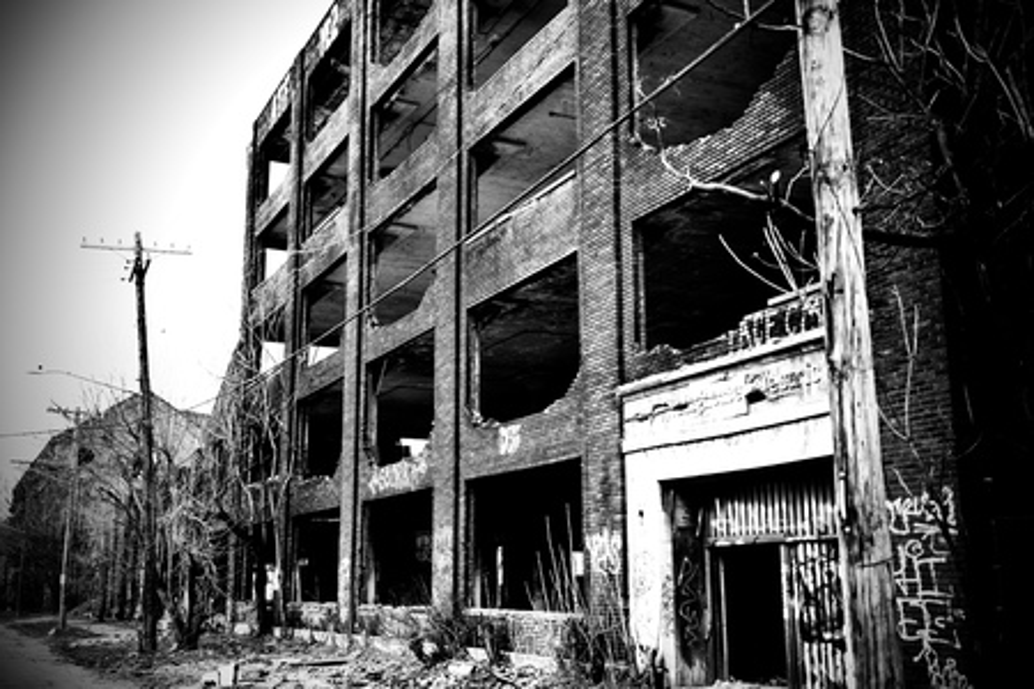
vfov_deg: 33.4
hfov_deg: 48.5
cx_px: 517
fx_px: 1149
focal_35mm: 40
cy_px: 344
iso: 100
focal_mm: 26
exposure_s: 1/320
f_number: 2.8
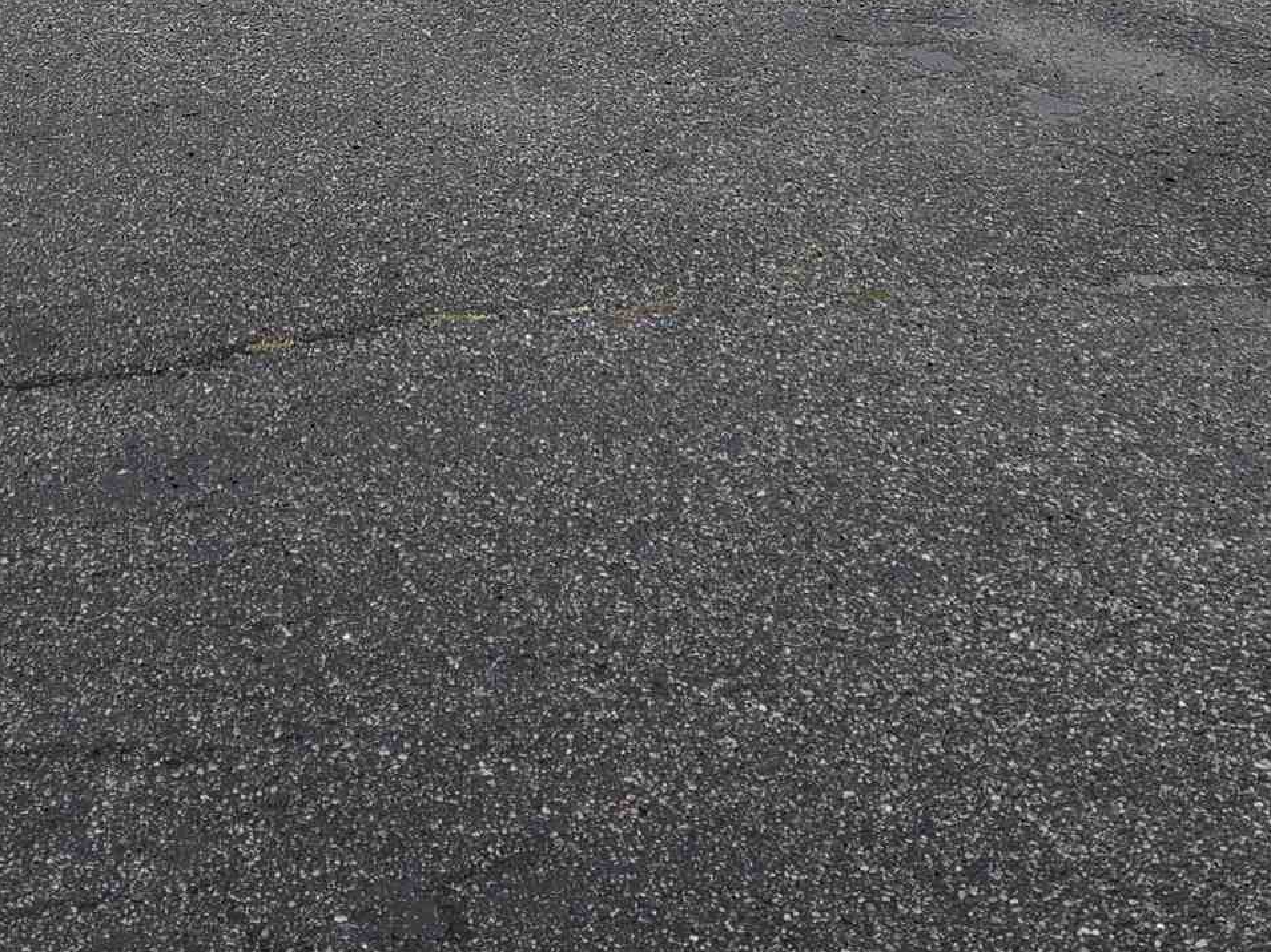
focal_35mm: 74
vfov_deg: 18.2
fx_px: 2717
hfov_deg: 26.1
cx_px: 358
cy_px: -375
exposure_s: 1/60
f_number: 1.7
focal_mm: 6.3
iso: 20
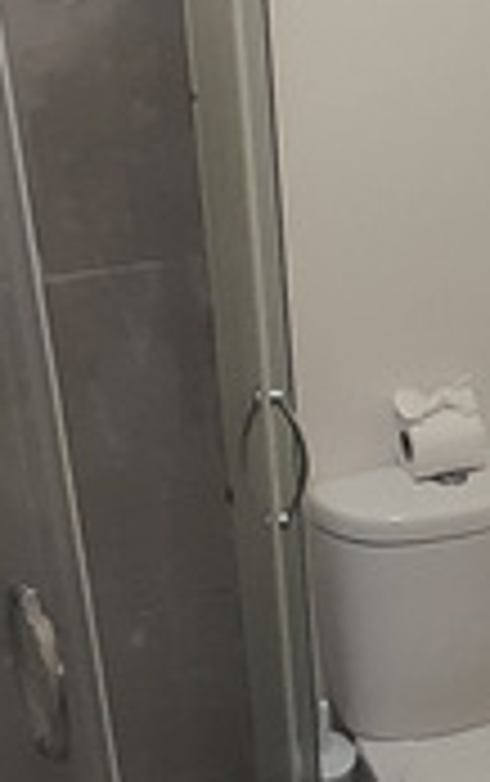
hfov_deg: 22.4
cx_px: 405
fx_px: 1216
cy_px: 400
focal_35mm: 57
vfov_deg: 35.7
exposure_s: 1/50
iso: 250
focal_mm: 1.13
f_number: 2.2
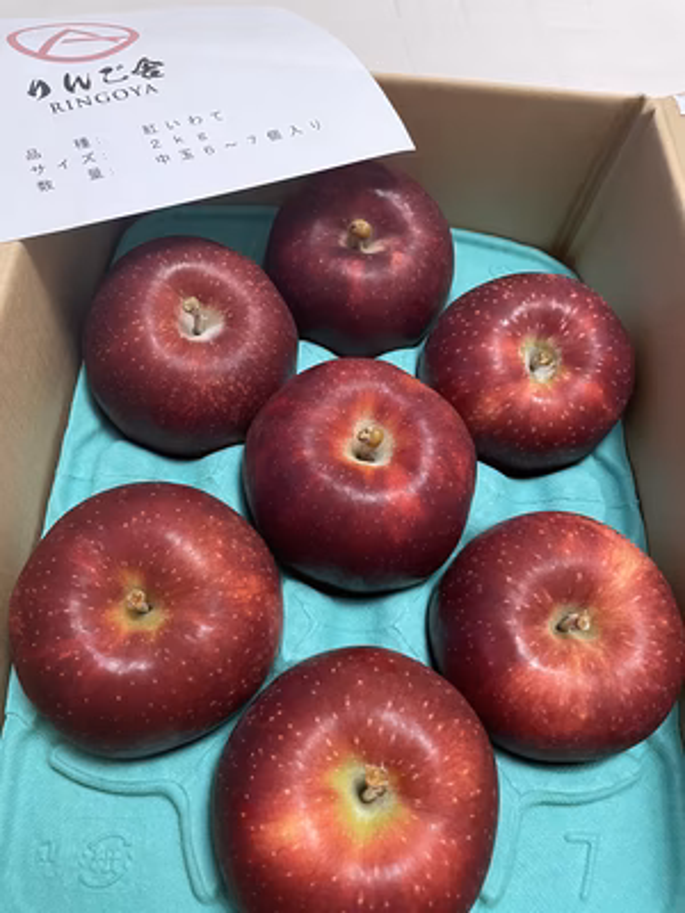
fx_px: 686
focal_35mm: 26
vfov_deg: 67.3
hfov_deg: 53.1
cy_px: 456
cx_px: 342
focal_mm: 4.2
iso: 640
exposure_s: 1/32
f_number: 1.6
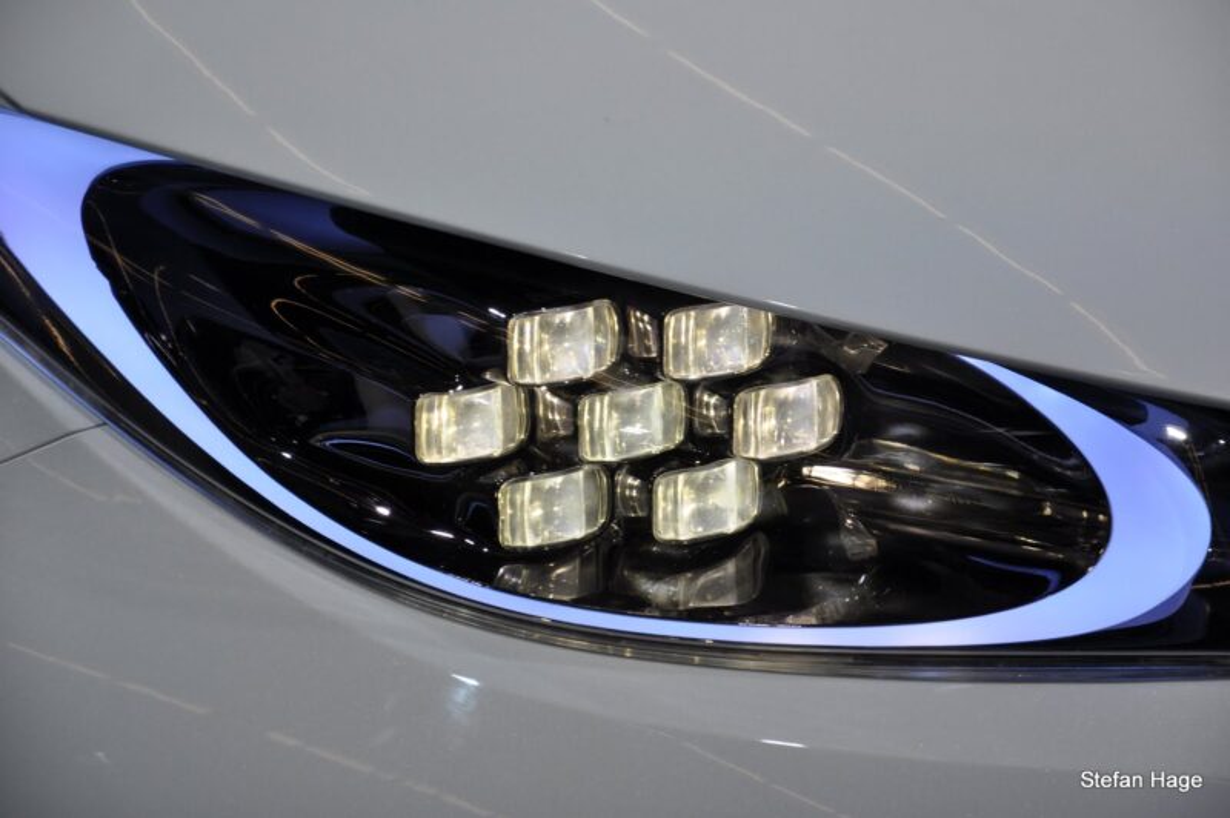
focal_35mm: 158
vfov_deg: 8.7
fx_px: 5377
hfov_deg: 13.1
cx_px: 615
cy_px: 409
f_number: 7.1
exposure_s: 1/200
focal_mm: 105
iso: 200
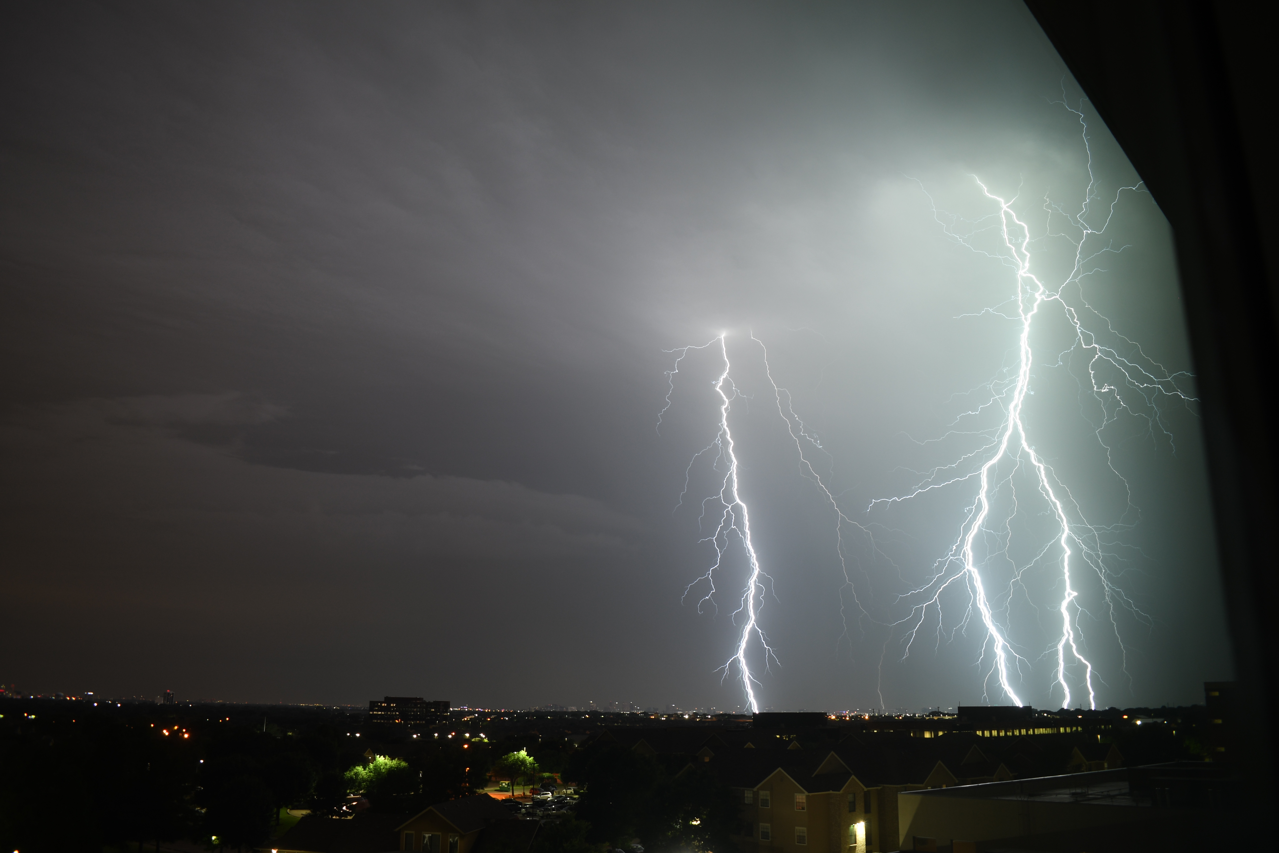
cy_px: 426
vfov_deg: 47.9
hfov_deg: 67.4
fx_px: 959
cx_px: 640
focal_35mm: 27
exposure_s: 4
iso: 160
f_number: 4.5
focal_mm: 18
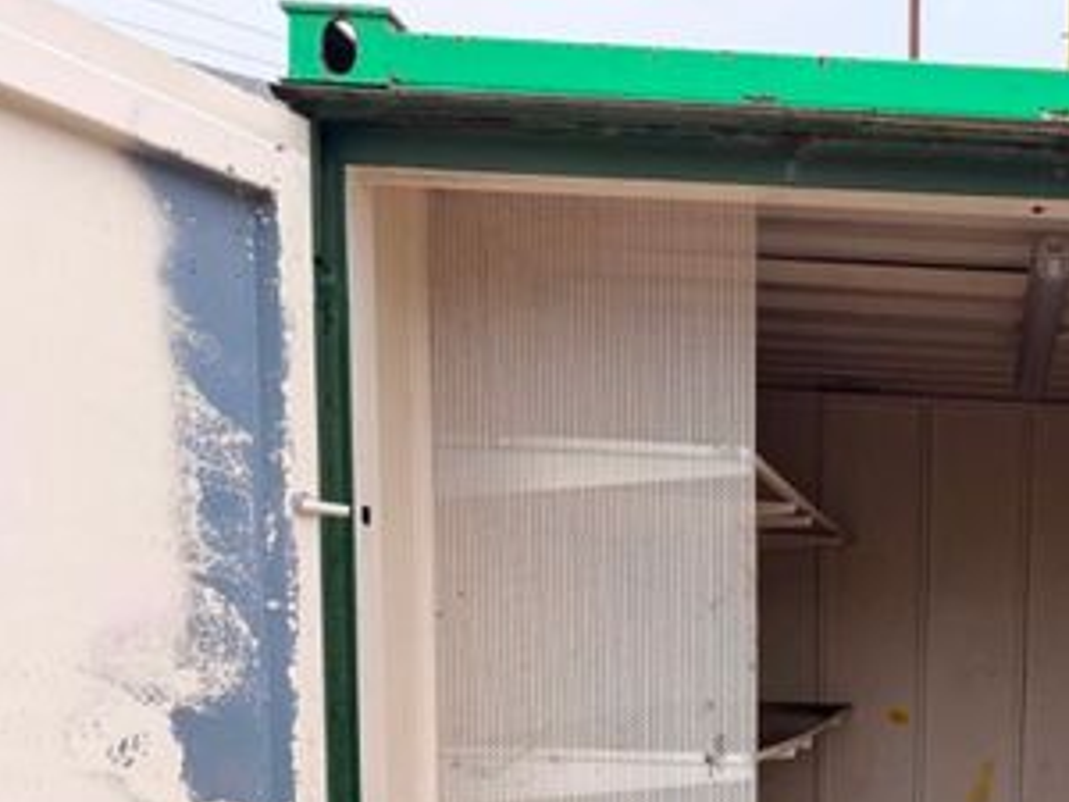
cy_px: 795
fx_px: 1482
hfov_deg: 35.8
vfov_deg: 28.5
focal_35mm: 48
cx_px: 1065
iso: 100
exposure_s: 1/121
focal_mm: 6.76
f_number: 1.78
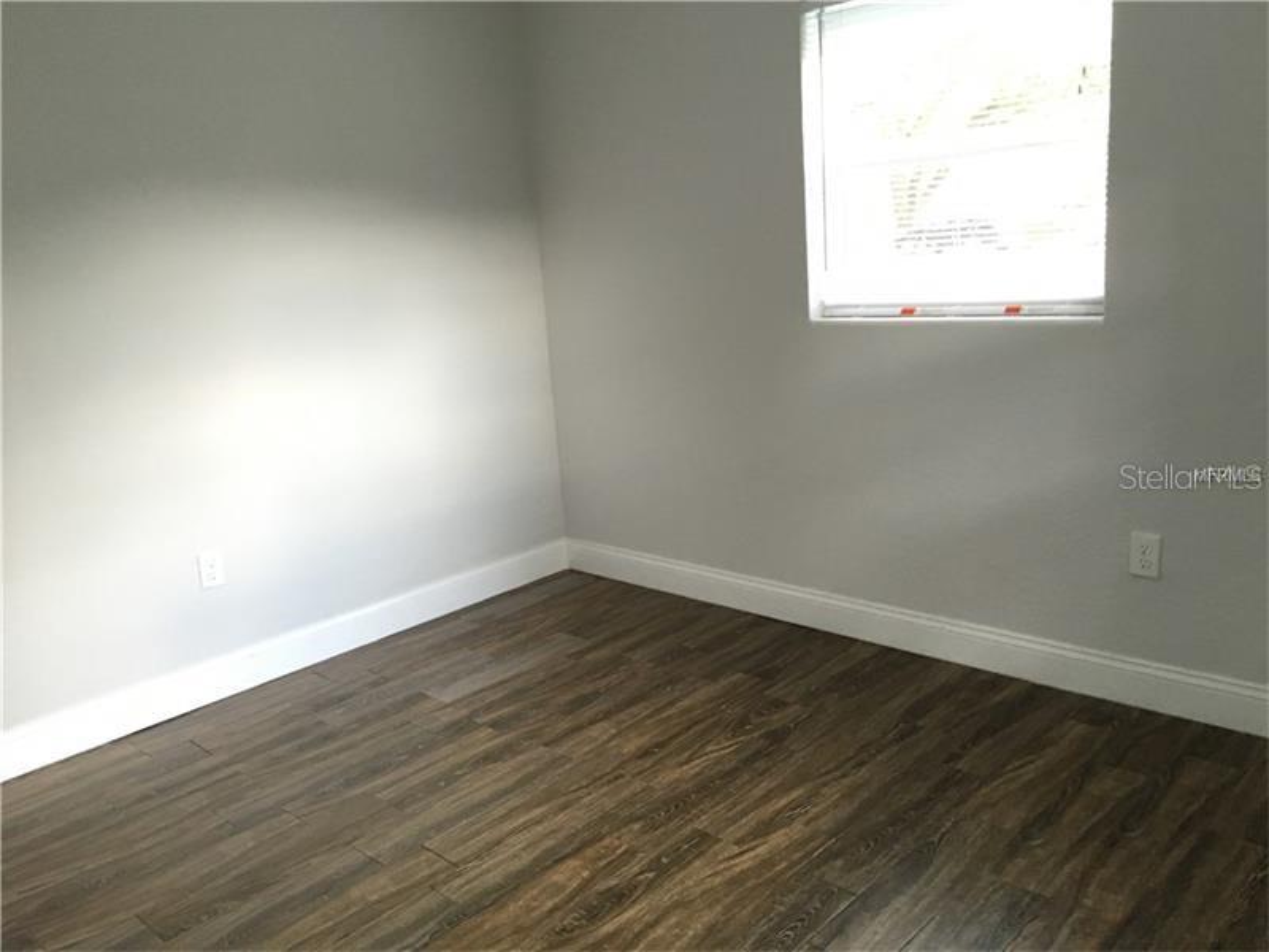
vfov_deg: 48.2
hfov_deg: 61.7
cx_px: 634
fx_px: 1063
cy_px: 476
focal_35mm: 29
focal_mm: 4.15
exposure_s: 1/30
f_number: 2.2
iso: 125
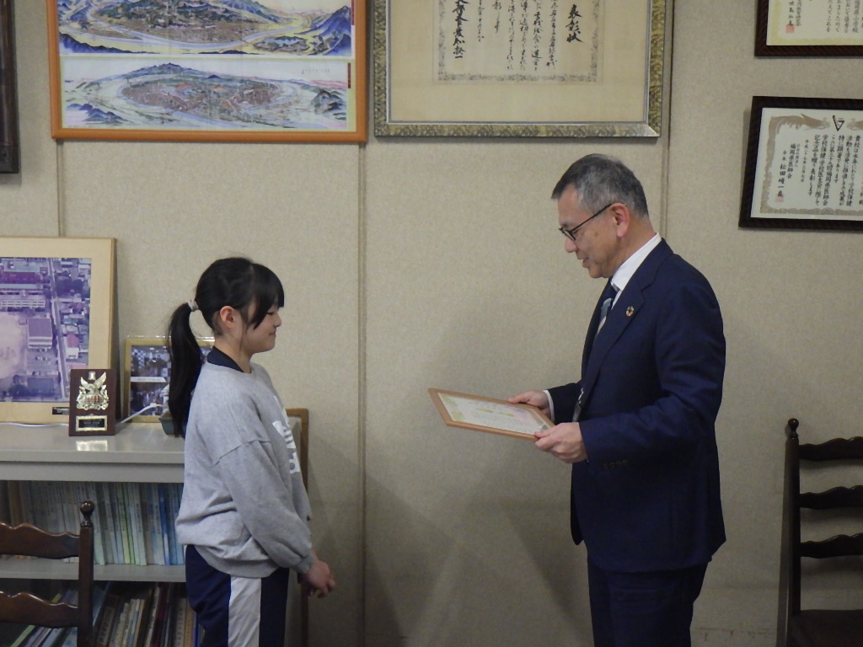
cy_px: 324
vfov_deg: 34.3
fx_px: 1047
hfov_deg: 44.8
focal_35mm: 42
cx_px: 432
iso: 800
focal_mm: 7.5
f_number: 4.2
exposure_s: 1/50
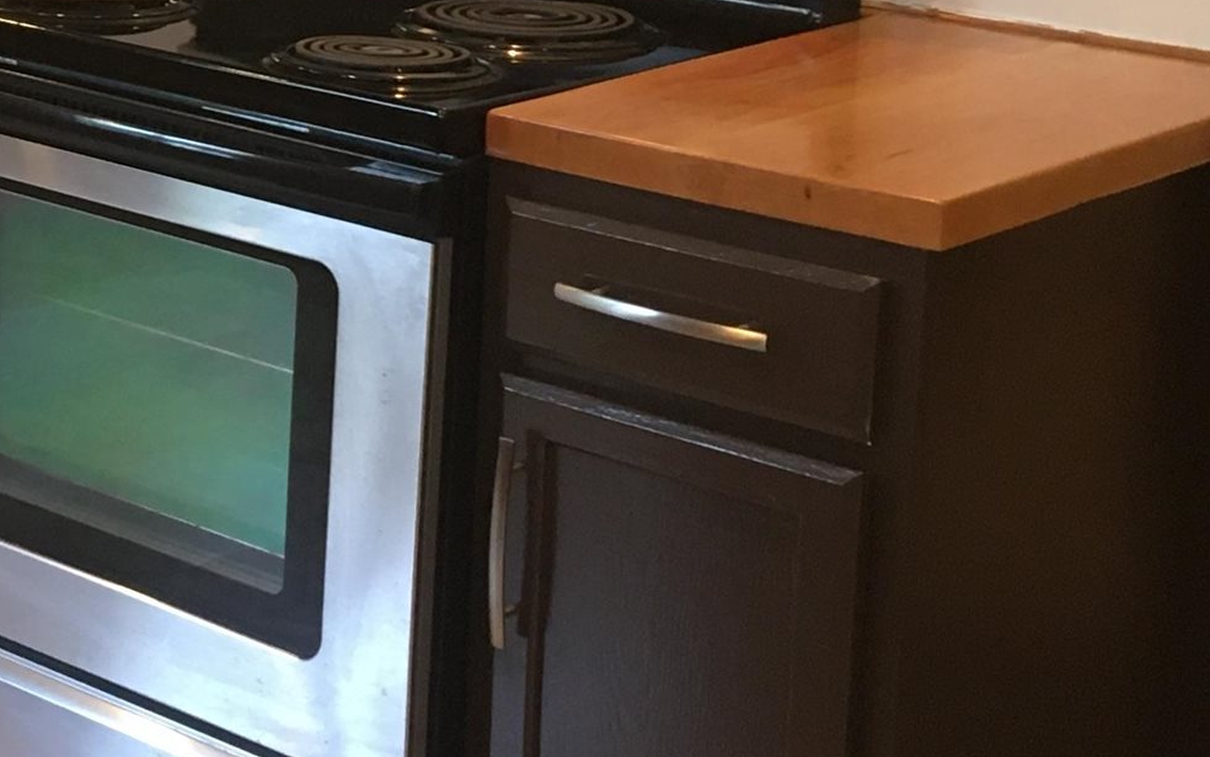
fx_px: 3166
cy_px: 6
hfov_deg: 19.5
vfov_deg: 13.4
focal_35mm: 96
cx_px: -481
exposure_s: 1/30
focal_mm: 4.15
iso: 100
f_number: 2.2
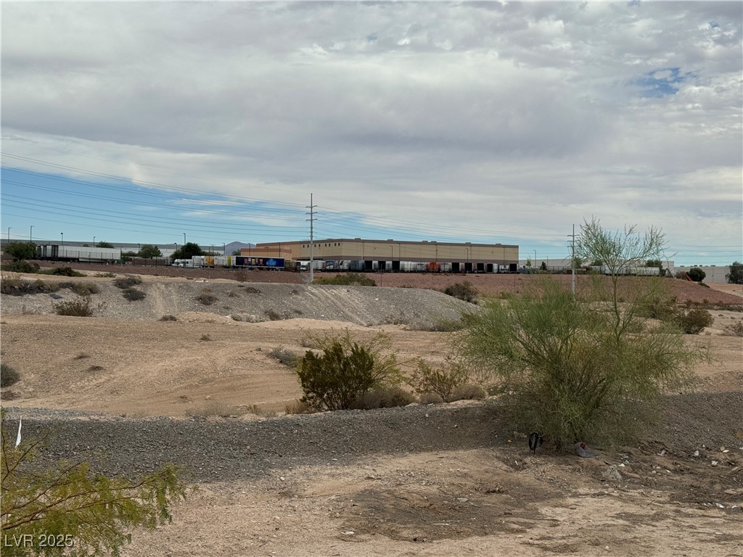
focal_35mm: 48
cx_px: 372
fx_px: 1030
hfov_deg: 39.7
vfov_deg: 30.3
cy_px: 278
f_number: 1.78
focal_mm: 6.76
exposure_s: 1/7092
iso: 64
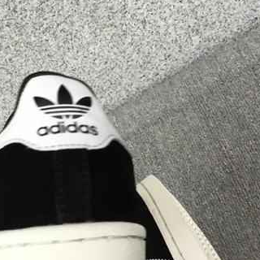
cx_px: 90
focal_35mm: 77
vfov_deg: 22.4
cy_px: 154
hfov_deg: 22.4
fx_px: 654
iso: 50
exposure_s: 1/33
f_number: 2.4
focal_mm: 3.3
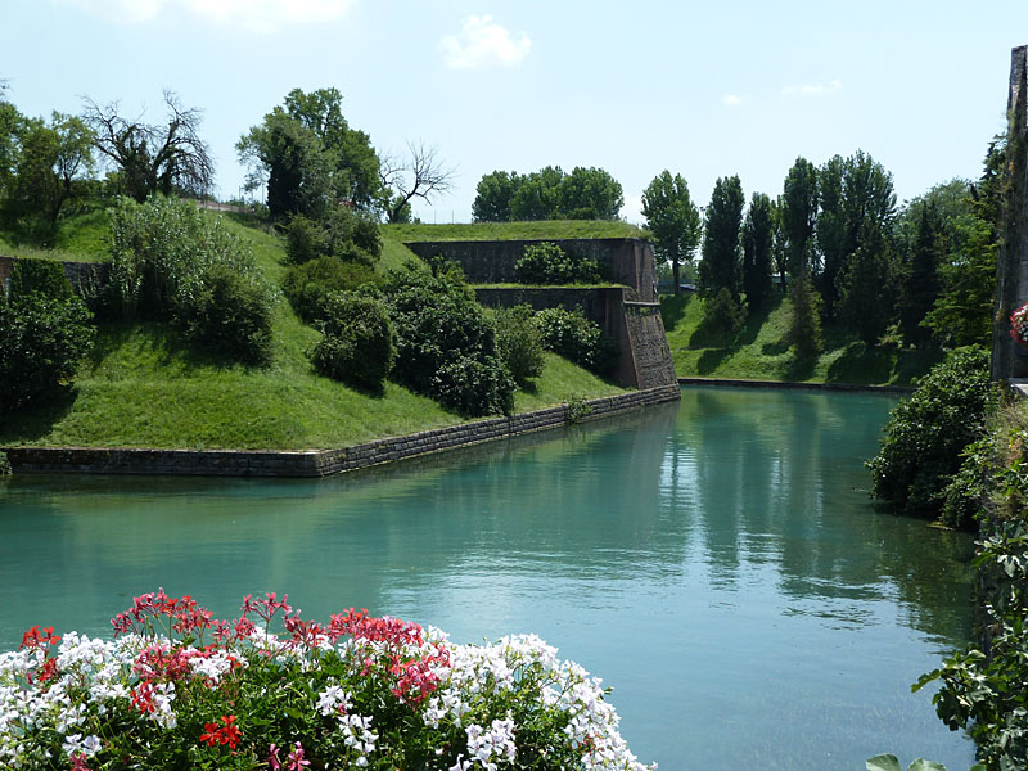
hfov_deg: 39.7
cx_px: 514
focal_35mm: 48
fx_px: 1425
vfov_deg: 30.3
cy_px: 386
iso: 80
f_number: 4
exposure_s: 1/400
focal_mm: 7.9
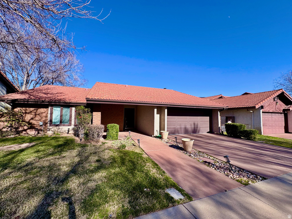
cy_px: 110
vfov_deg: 85.7
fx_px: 118
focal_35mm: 14
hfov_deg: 102.1
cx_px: 146
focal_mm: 2.22
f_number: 2.2
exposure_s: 1/1600
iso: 40
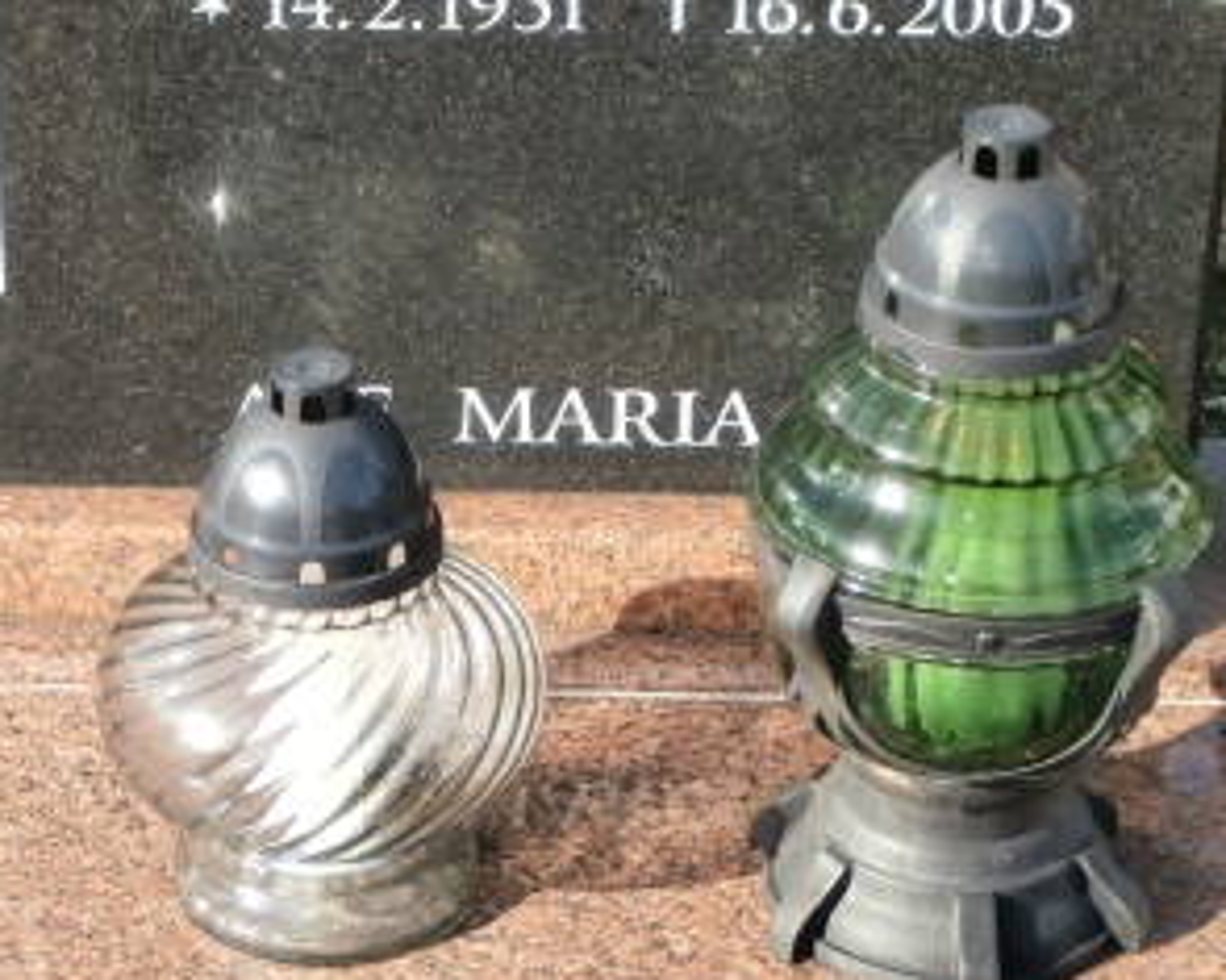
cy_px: 630
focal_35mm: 121
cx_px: 425
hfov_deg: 15.9
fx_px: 4389
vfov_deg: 12.7
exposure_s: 1/250
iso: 100
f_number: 4.5
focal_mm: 10.11
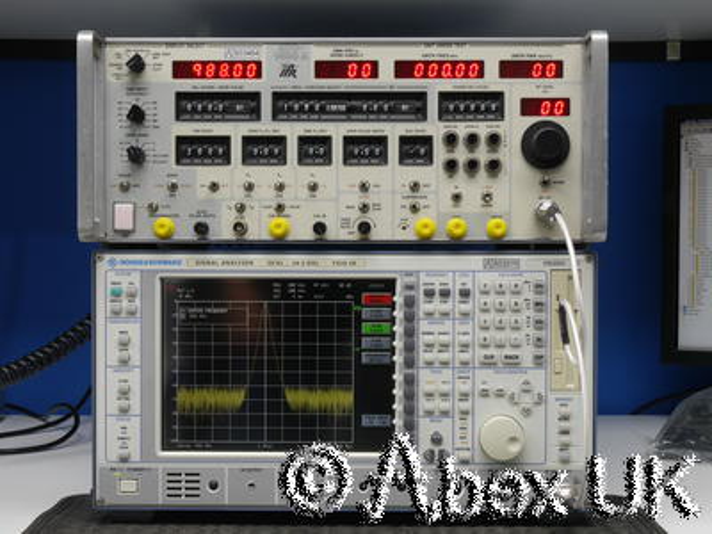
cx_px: 356
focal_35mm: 56
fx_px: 1152
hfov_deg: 34.3
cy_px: 267
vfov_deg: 26.1
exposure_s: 1/10
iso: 400
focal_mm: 28
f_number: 11
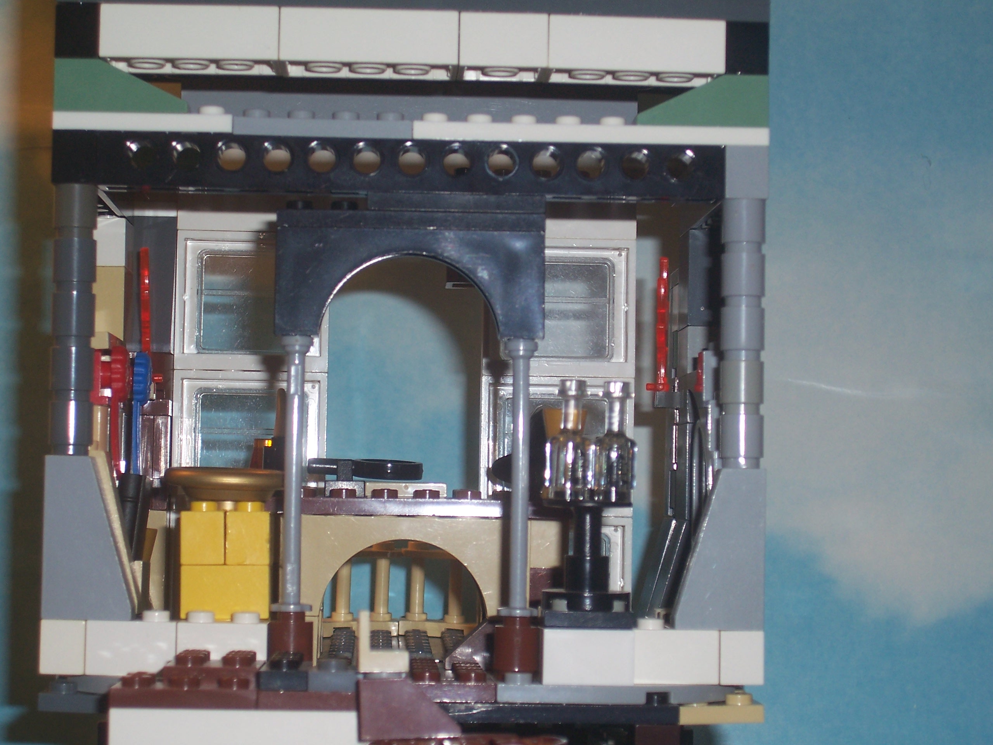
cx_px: 496
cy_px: 372
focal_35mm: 82
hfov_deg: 23.8
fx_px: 2352
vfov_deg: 18.0
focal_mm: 13.5
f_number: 4.1
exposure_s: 1/90
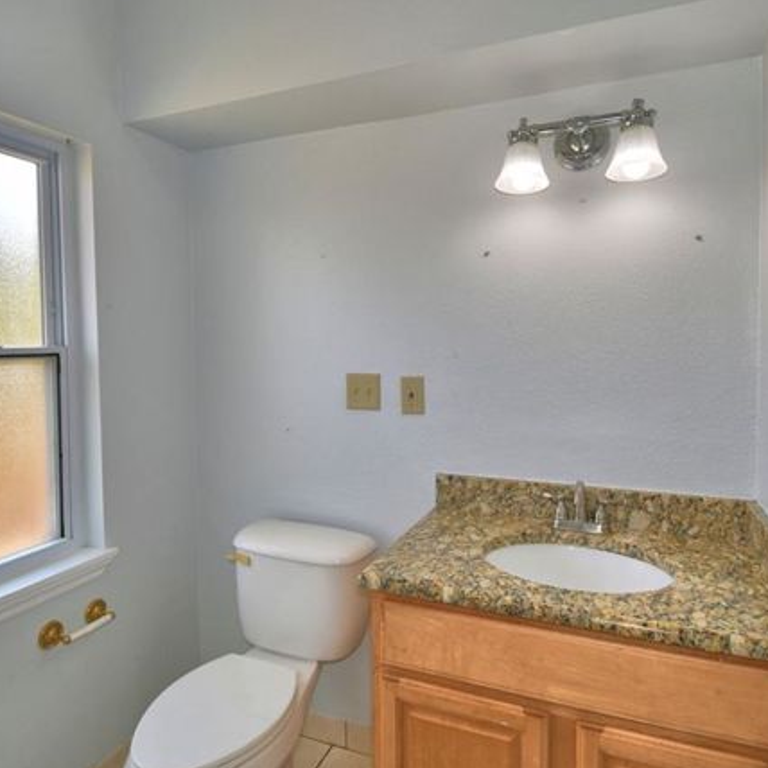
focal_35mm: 21
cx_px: 390
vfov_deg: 72.1
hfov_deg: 72.1
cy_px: 363
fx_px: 527
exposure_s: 1/160
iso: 100
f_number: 4.5
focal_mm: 10
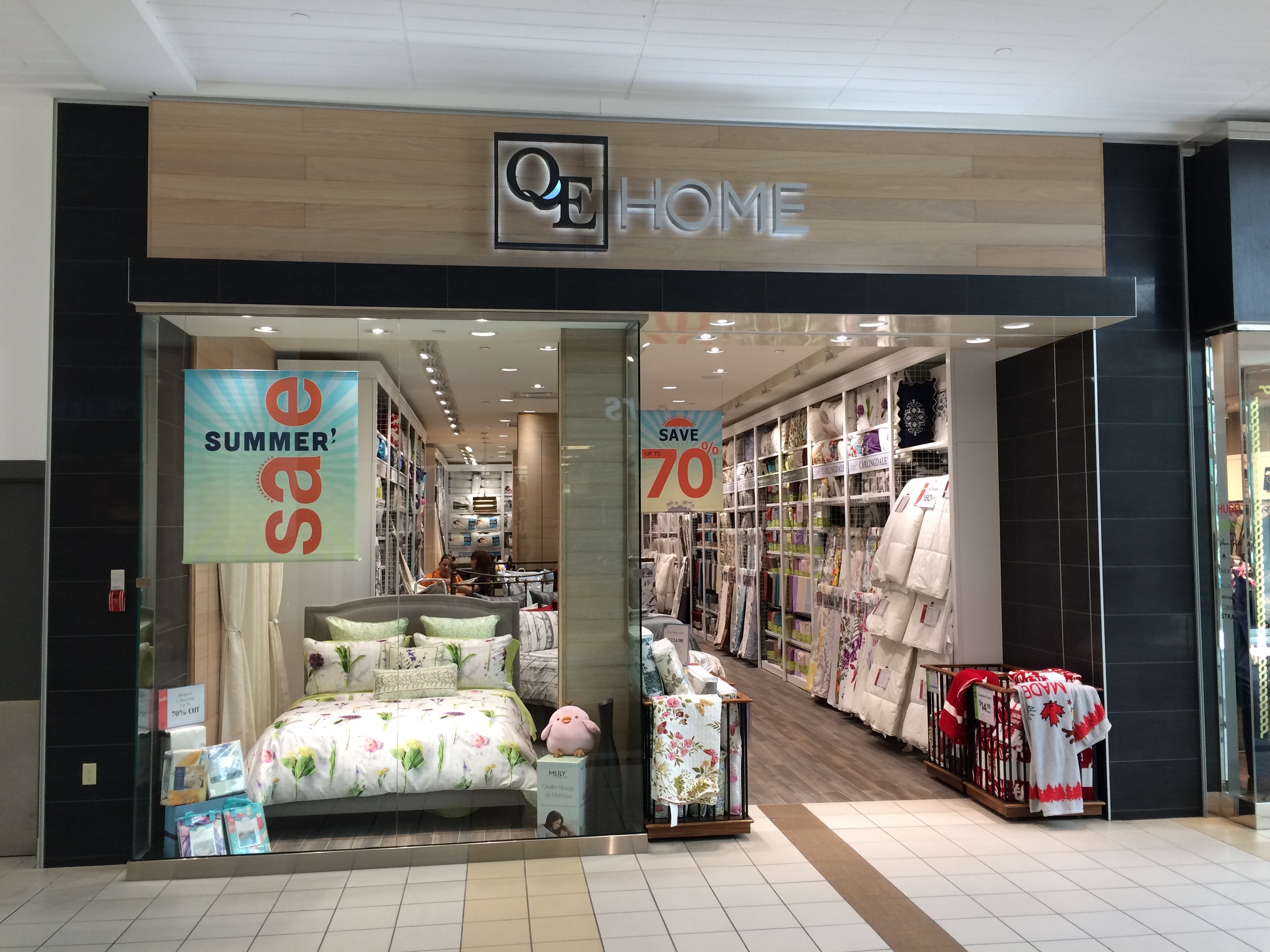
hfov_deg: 61.7
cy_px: 476
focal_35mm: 29
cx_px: 635
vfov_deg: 48.2
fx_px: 1064
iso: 40
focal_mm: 4.15
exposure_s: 1/40
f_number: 2.2
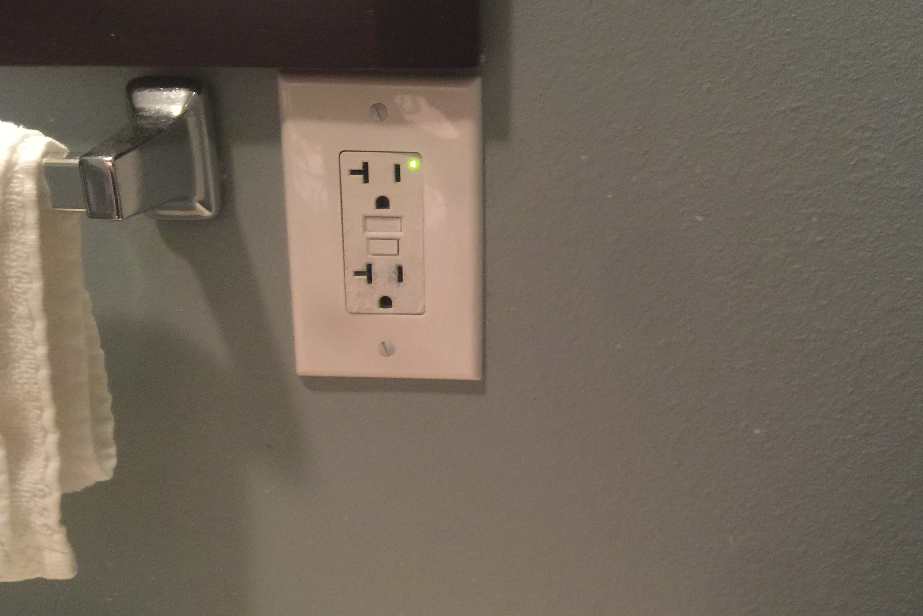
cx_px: 546
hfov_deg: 46.2
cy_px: 421
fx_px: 1077
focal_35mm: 42
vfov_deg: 31.6
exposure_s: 1/4
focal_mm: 4.15
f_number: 2.2
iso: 80
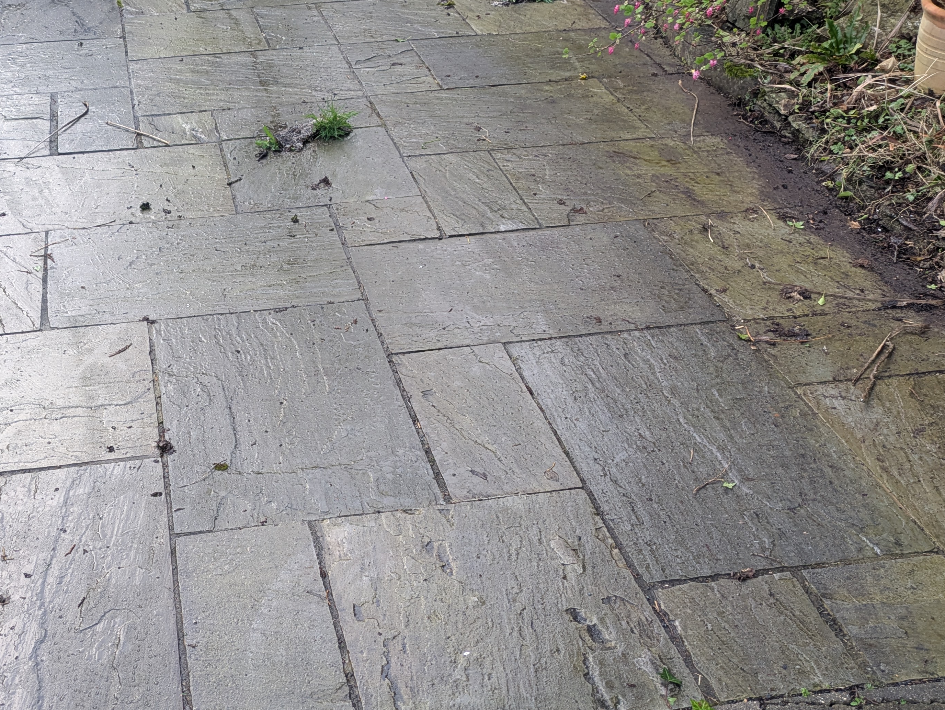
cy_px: 374
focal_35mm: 42
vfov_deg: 34.4
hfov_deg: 43.1
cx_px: 219
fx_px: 1147
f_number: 1.89
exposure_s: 1/100
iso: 71
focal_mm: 5.43
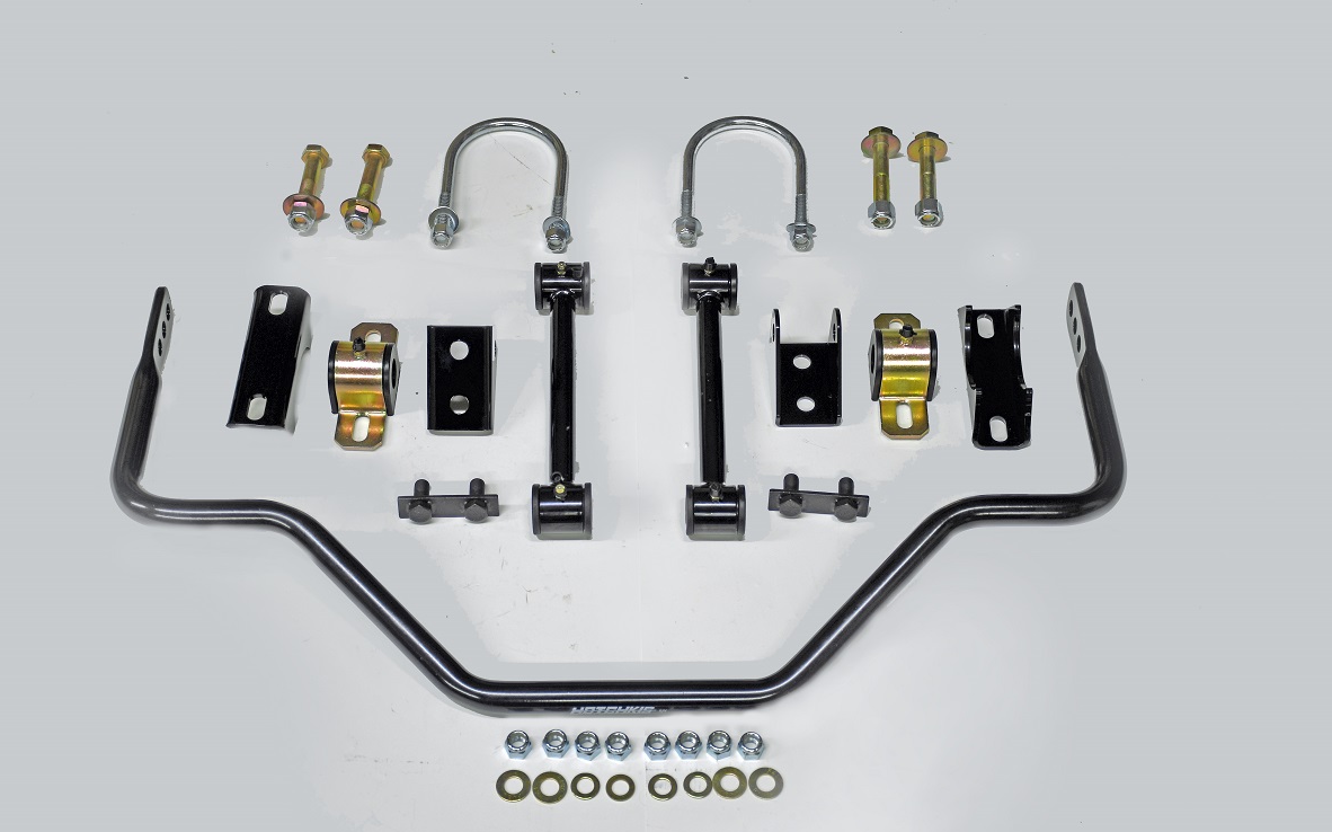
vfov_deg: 22.0
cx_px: 661
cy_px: 441
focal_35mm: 59
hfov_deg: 34.6
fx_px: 2141
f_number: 4.2
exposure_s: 1/30
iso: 100
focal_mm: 38
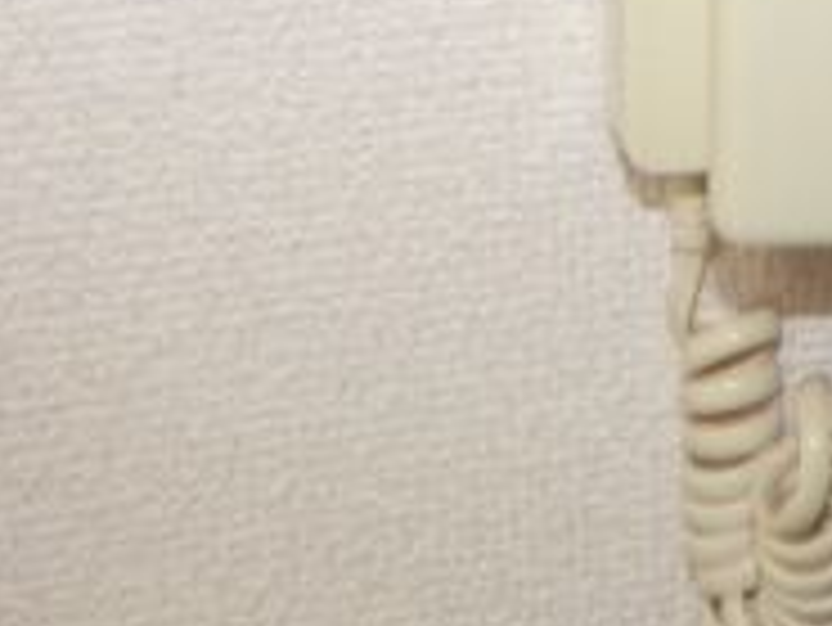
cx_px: 845
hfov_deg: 24.4
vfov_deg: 16.8
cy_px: -428
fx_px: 1828
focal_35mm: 76
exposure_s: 1/45
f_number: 3.1
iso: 100
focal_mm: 4
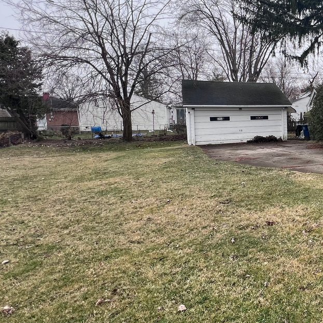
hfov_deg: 44.4
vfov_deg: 57.0
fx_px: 296
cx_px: 351
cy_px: 134
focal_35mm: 28
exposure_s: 1/239
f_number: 1.8
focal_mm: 1.57
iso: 32
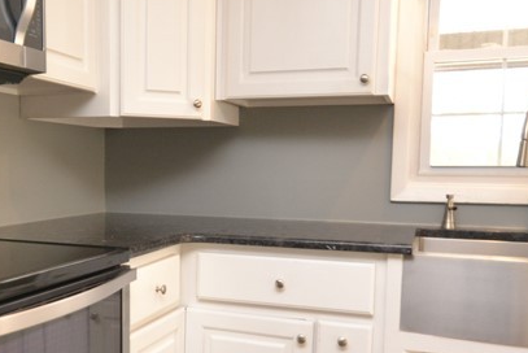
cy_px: 222
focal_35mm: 40
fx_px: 587
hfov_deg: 47.9
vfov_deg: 33.3
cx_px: 192
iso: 500
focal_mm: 10
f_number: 3.5
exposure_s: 1/60
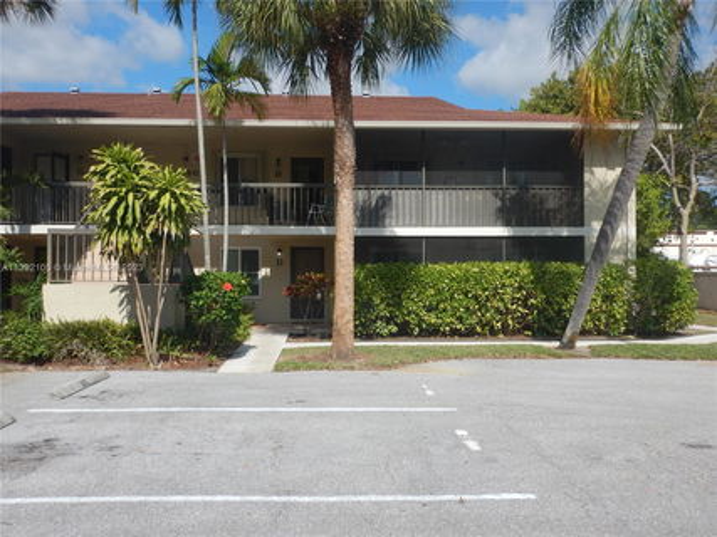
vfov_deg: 45.4
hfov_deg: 58.4
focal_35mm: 31
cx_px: 358
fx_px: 642
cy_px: 268
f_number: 4.2
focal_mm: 5.6
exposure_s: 1/1000
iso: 125
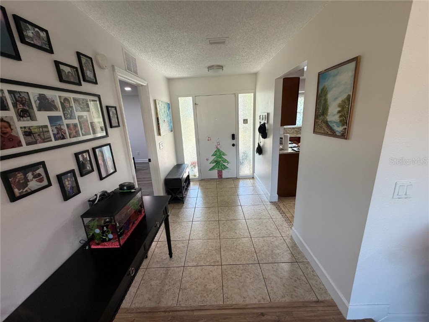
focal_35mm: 14
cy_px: 161
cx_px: 214
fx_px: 174
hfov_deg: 102.1
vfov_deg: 85.7
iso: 250
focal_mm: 2.22
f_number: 2.2
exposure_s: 1/111
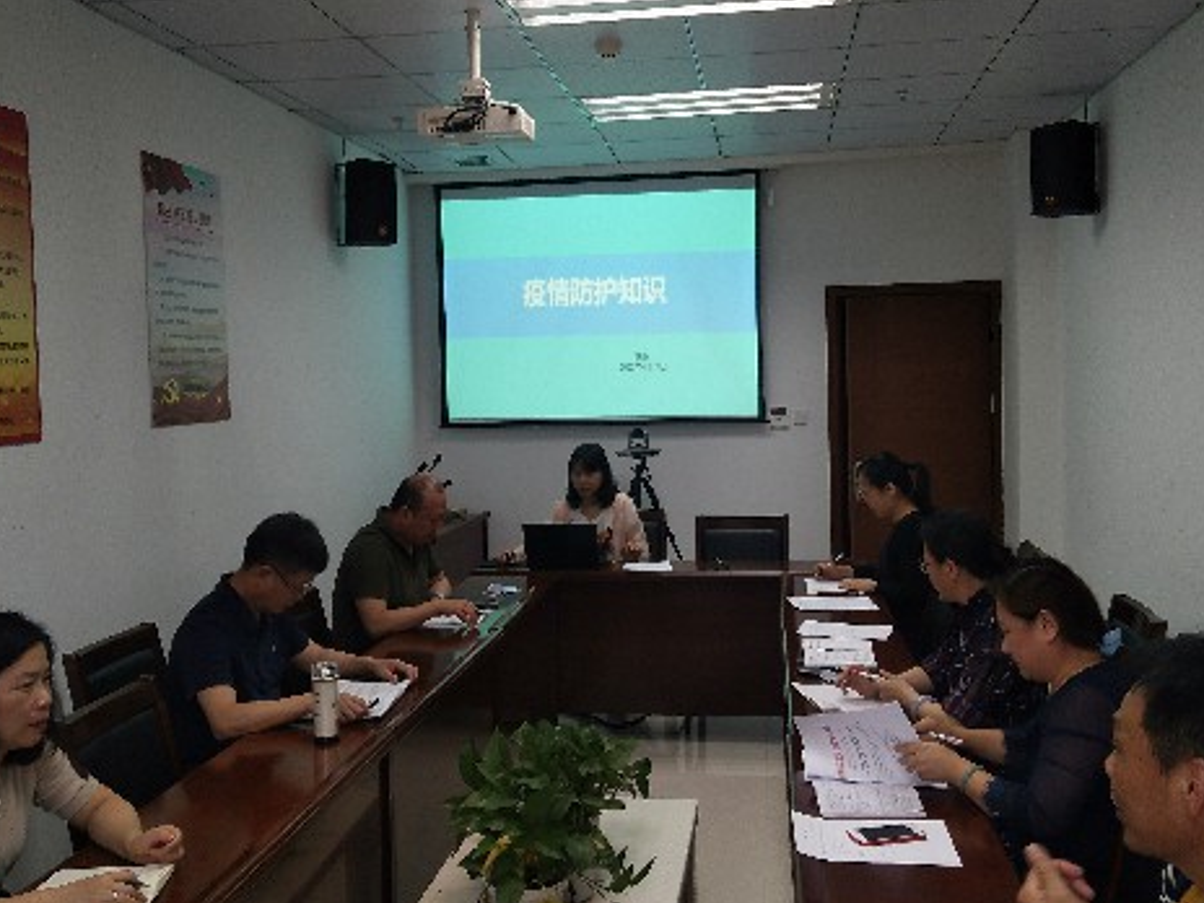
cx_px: 573
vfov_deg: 49.7
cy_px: 435
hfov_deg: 63.4
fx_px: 974
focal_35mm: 28
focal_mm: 3.88
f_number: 2
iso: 64
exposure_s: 1/50
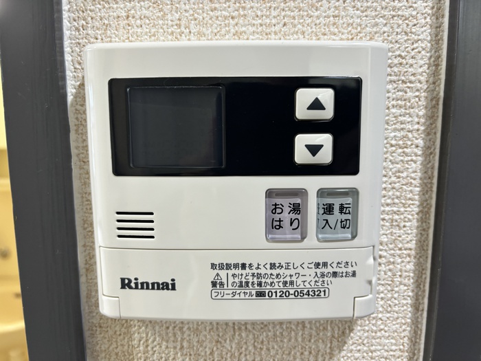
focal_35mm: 26
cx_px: 240
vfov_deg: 53.1
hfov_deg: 67.3
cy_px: 180
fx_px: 361
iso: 200
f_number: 1.6
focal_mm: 5.96
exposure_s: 1/60
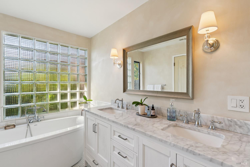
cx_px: 125
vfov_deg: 73.7
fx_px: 111
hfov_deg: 96.7
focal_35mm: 16
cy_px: 84
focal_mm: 16
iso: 320
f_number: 11
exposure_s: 1/25
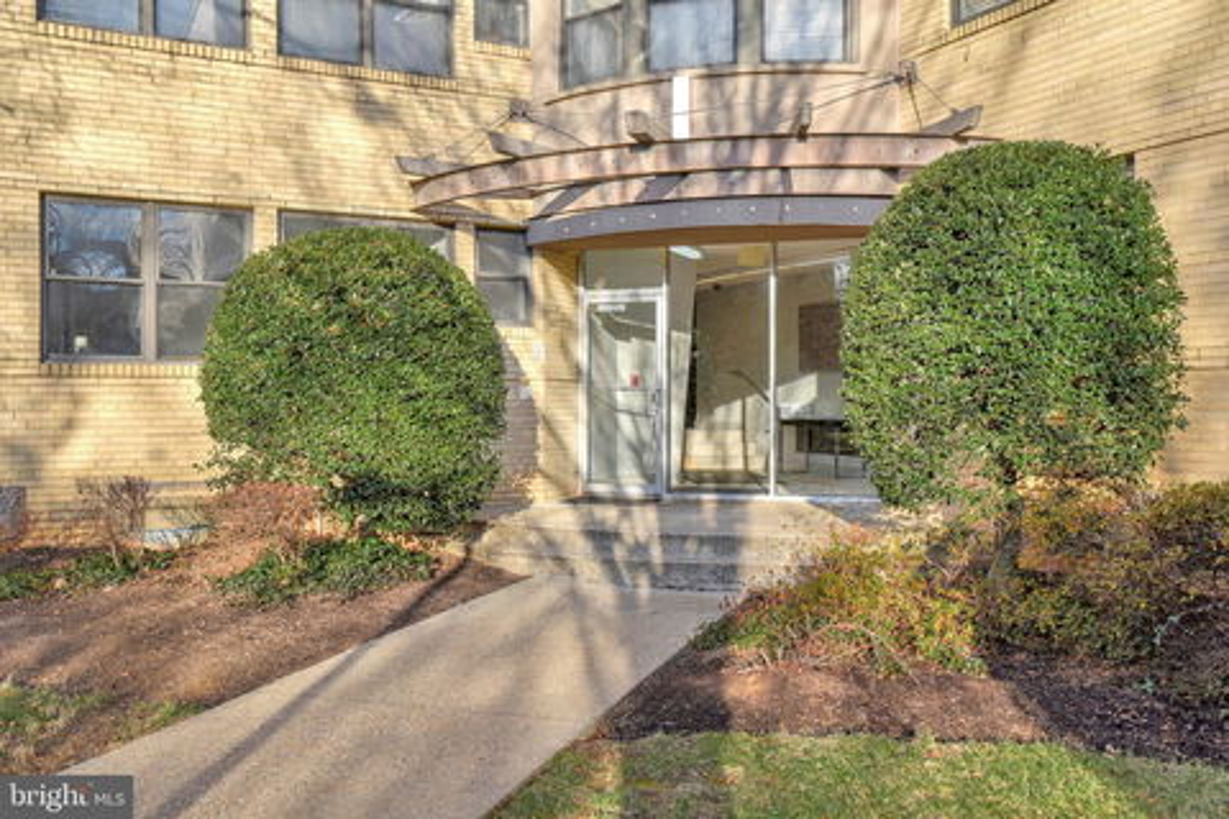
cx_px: 614
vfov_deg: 38.9
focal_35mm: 34
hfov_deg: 55.8
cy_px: 410
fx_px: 1161
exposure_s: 1/200
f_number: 8
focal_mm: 34
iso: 640
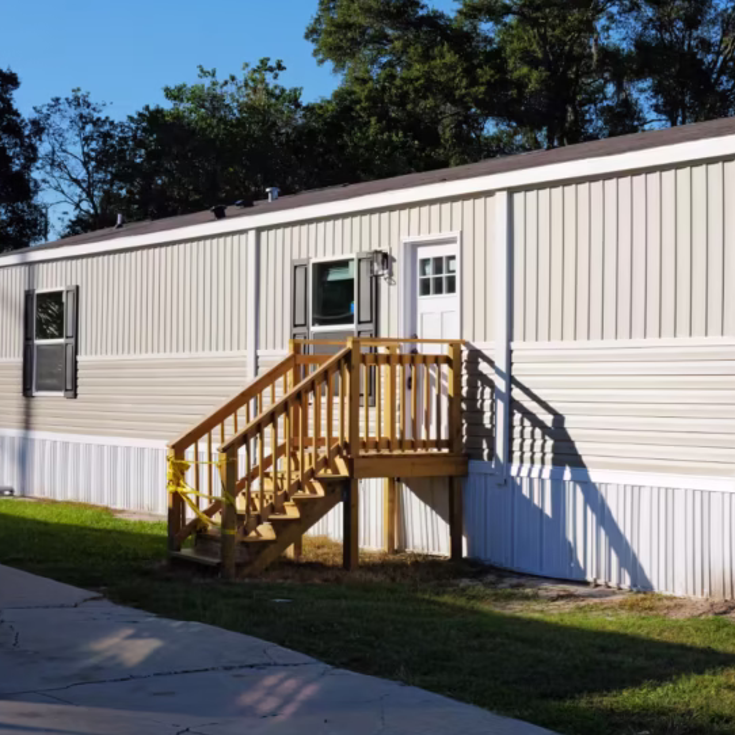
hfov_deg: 24.9
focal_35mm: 69
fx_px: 1658
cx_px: 500
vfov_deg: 25.0
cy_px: 357
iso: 100
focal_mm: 43
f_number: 16
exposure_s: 1/100
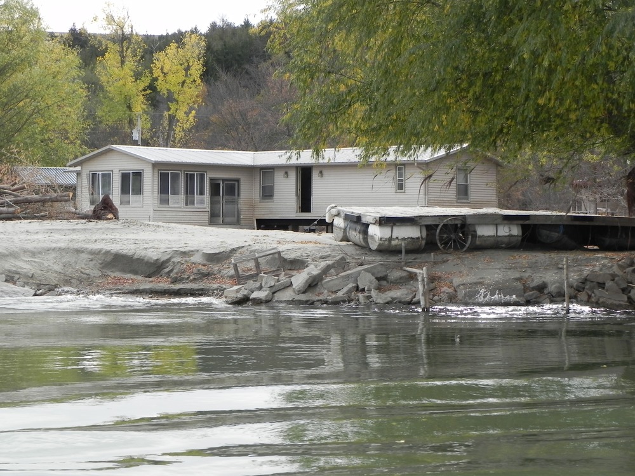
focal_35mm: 85
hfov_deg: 23.0
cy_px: 238
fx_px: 1559
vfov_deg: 17.4
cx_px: 318
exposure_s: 1/222
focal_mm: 15.1
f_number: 5
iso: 160
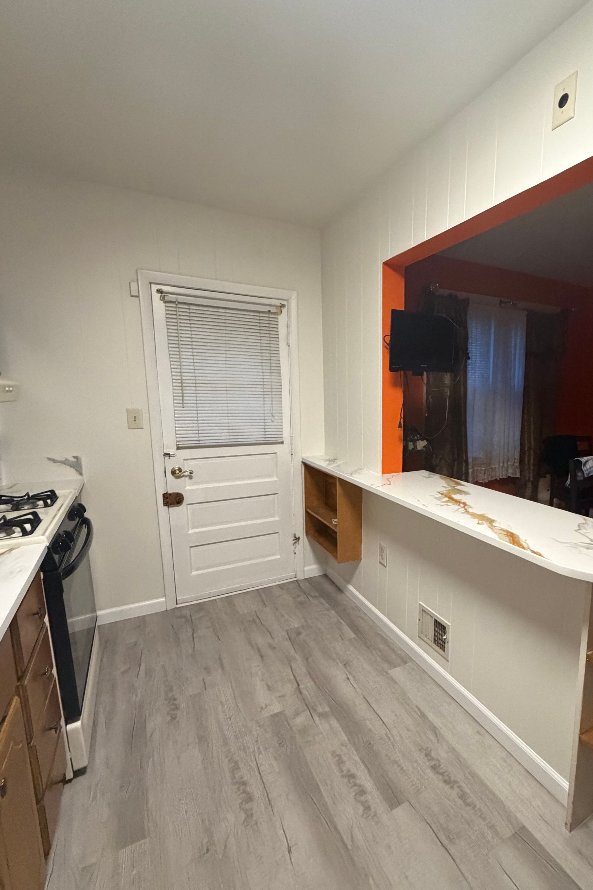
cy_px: 463
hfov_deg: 69.2
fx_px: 420
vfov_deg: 93.2
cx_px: 376
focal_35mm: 17
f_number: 2.2
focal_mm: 2.22
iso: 640
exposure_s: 1/60
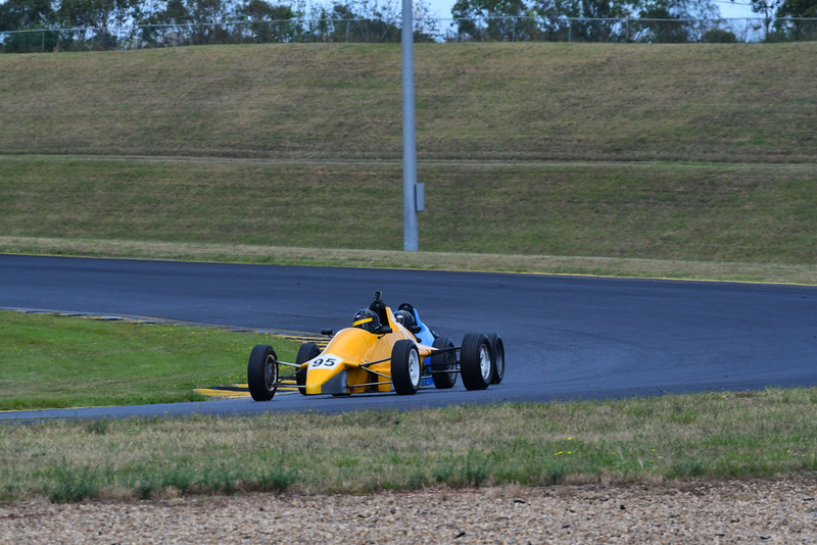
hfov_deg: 6.9
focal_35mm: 300
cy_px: 272
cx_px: 408
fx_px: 6810
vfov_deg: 4.6
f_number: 11
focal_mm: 200
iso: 640
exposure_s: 1/640
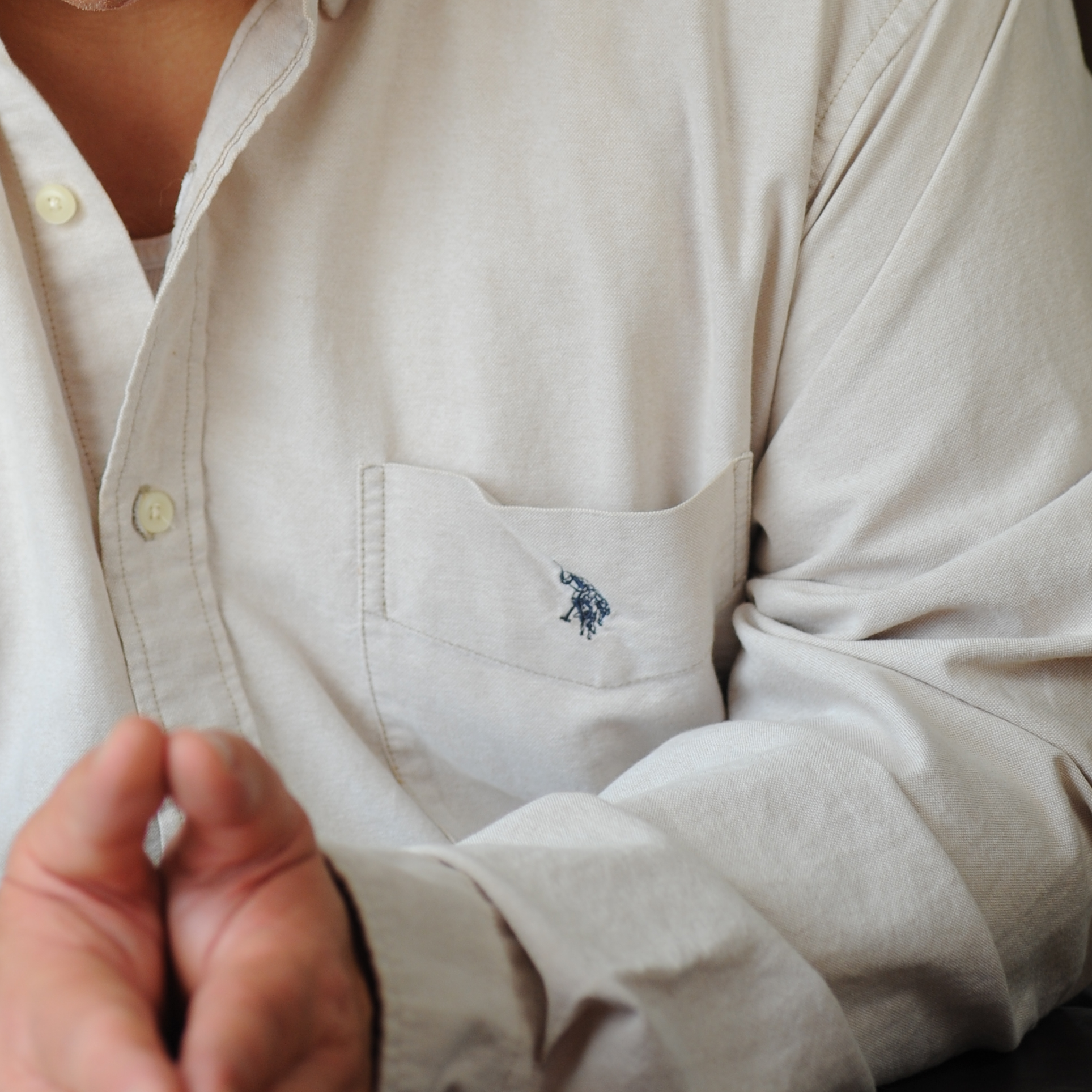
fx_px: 7031
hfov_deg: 8.9
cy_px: 65
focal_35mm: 197
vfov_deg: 8.8
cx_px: 344
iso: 400
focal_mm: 105
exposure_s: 1/320
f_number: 3.5
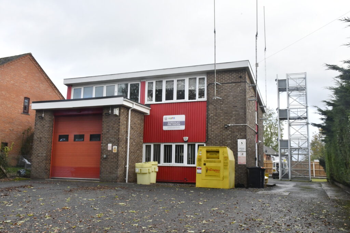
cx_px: 175
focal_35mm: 34
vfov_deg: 38.9
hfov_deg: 55.8
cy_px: 116
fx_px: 331
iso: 1250
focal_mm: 23
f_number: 20
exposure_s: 1/100
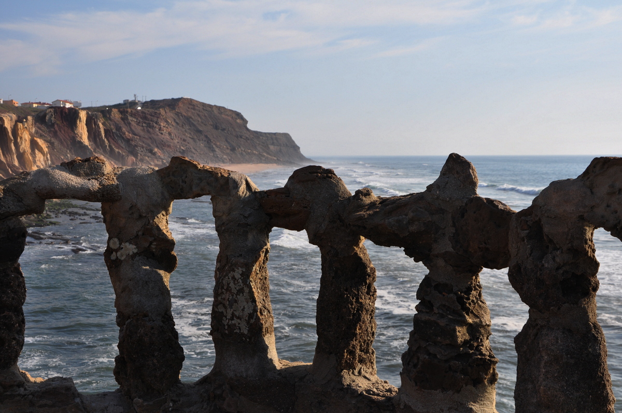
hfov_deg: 41.2
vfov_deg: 28.0
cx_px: 311
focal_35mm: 48
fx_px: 828
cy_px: 206
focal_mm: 32
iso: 200
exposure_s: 1/250
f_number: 10
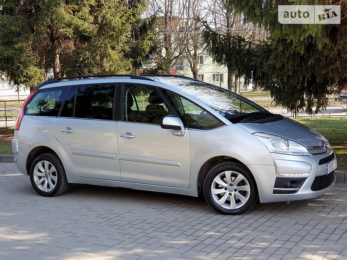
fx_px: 521
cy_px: 130
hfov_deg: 36.8
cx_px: 174
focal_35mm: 52
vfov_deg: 28.0
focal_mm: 6
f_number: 2.4
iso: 25
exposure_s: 1/209
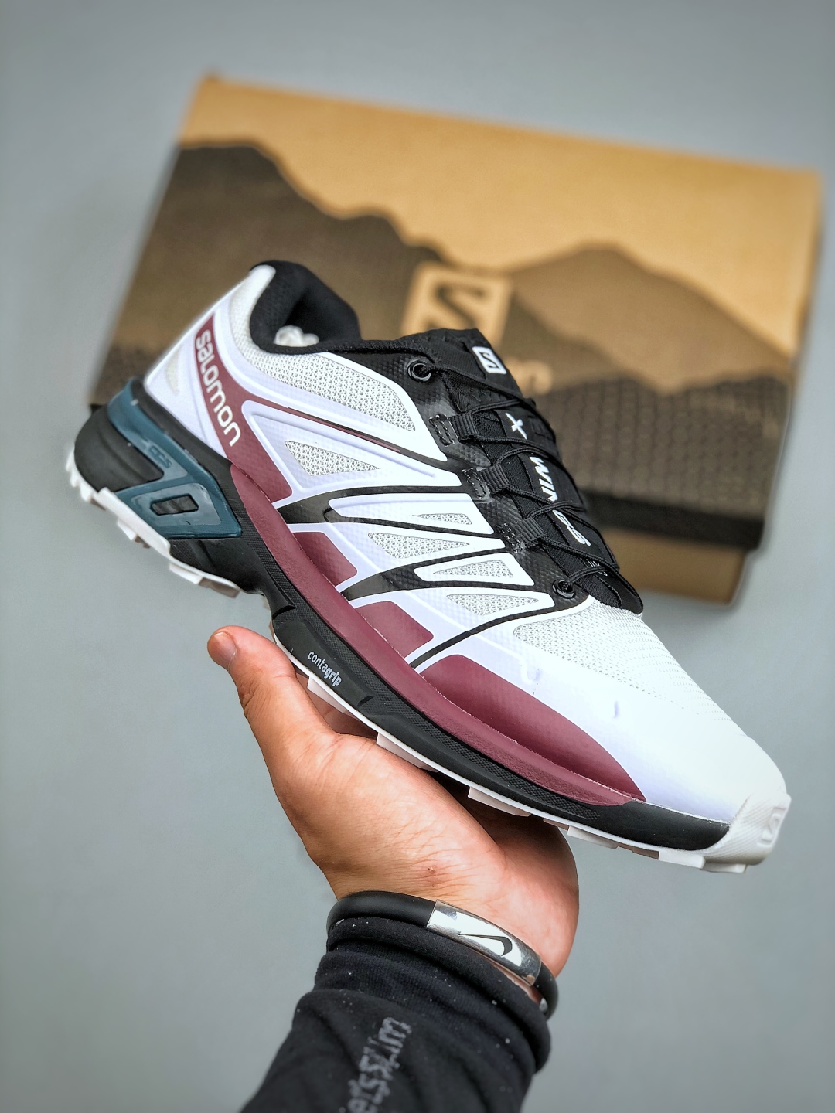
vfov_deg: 33.8
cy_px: 556
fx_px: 1833
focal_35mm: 57
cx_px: 418
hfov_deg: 25.7
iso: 32
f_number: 2.8
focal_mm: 6.6
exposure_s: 1/100
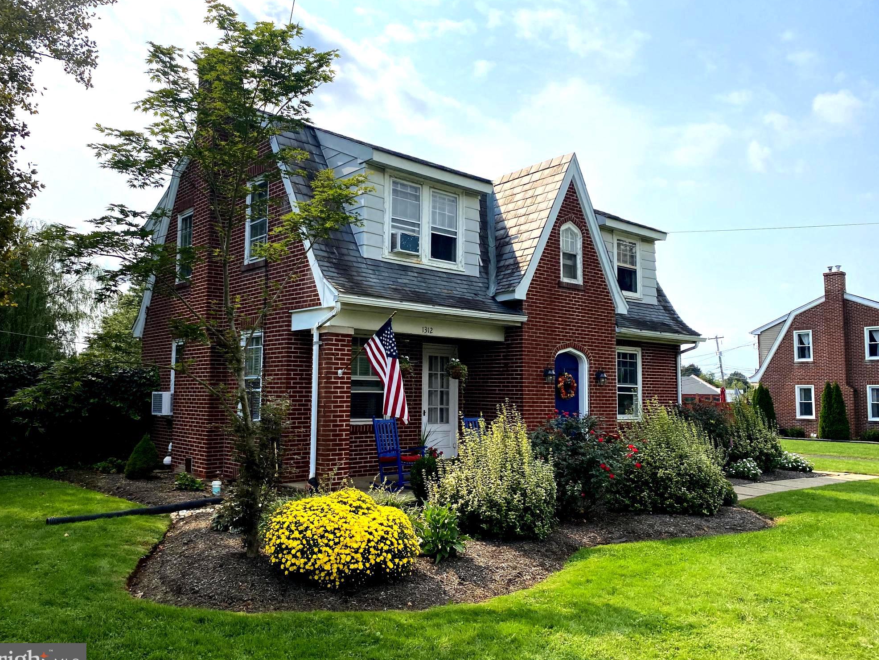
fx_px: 686
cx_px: 431
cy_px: 337
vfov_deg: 51.4
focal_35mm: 27
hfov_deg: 65.3
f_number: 1.8
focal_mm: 4.25
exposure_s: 1/3984
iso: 32
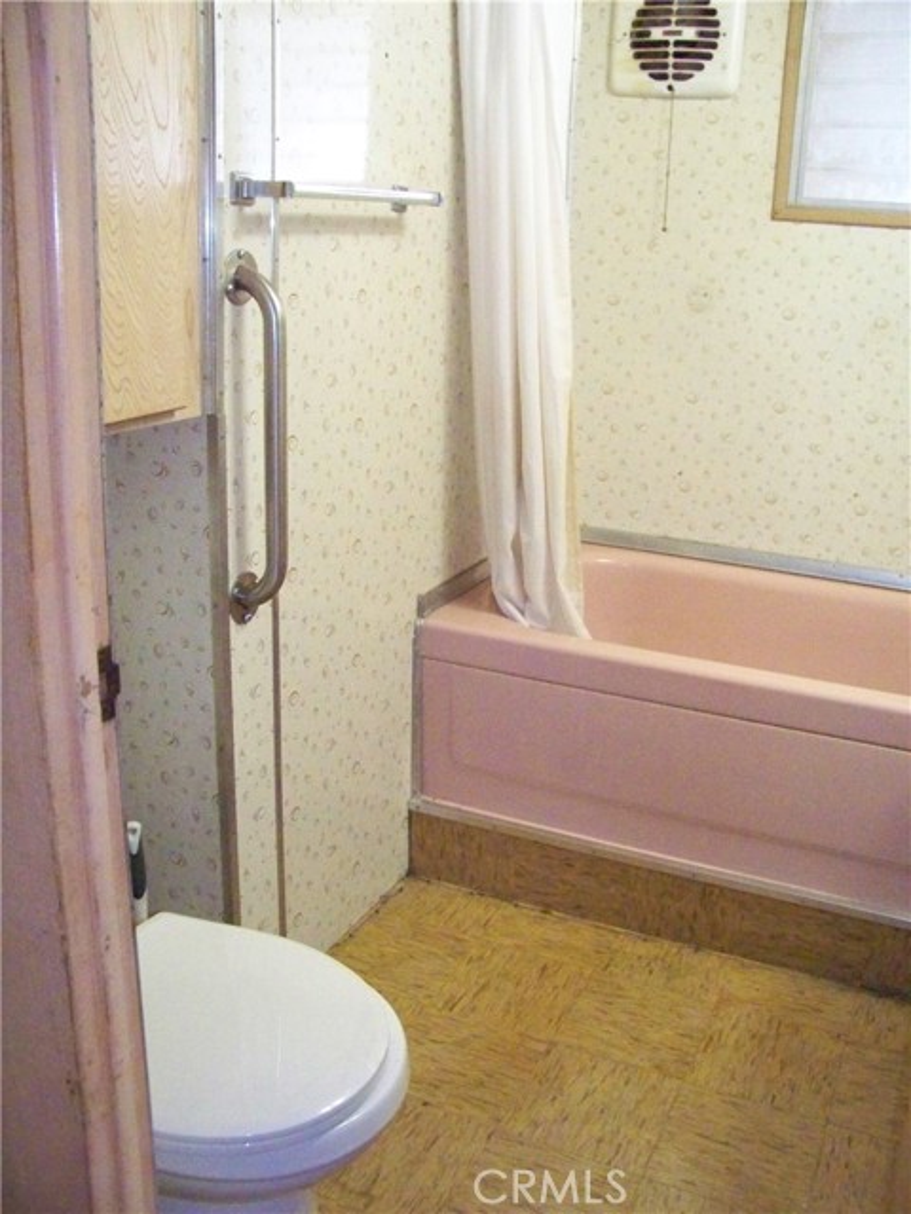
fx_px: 1158
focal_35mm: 33
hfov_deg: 42.9
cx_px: 456
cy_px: 607
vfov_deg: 55.4
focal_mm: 5.85
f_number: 2.8
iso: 1600
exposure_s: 1/30
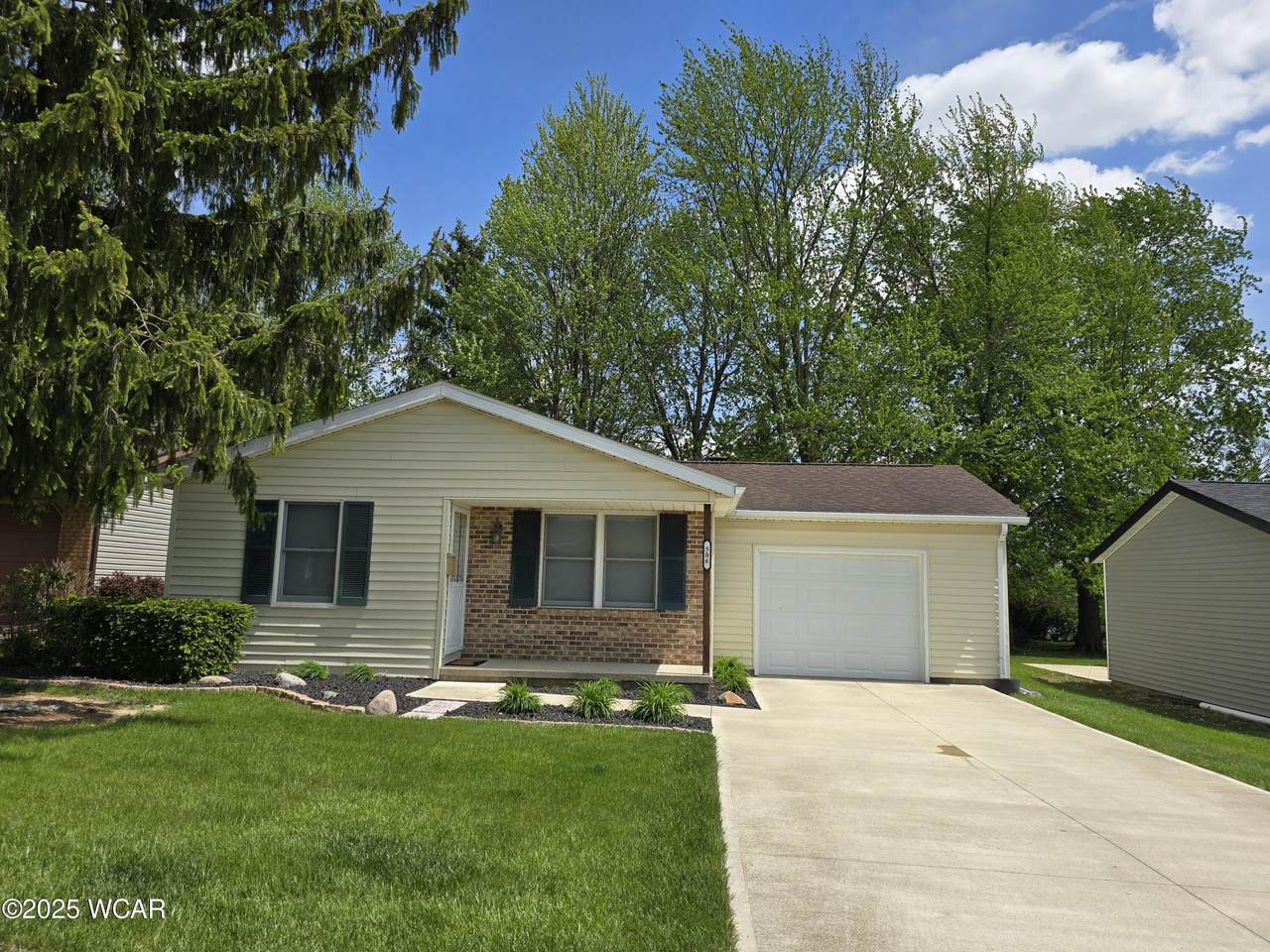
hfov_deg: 73.9
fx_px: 844
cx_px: 635
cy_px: 476
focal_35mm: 23
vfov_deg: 58.9
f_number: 1.7
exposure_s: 1/1000
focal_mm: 6.3
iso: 12
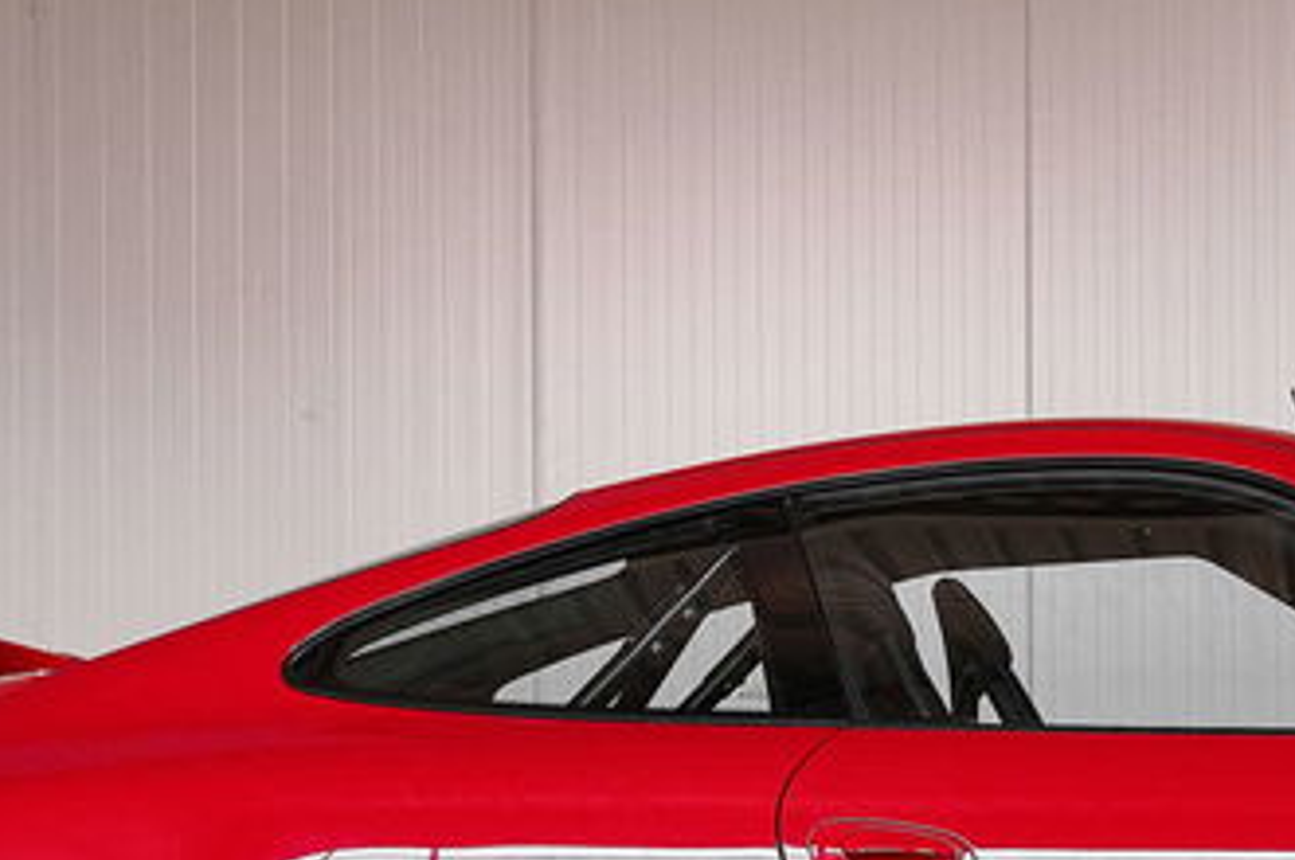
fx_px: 4887
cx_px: 1338
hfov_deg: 14.8
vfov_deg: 10.0
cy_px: 882
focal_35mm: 136
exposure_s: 1/160
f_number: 3.5
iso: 640
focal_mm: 44
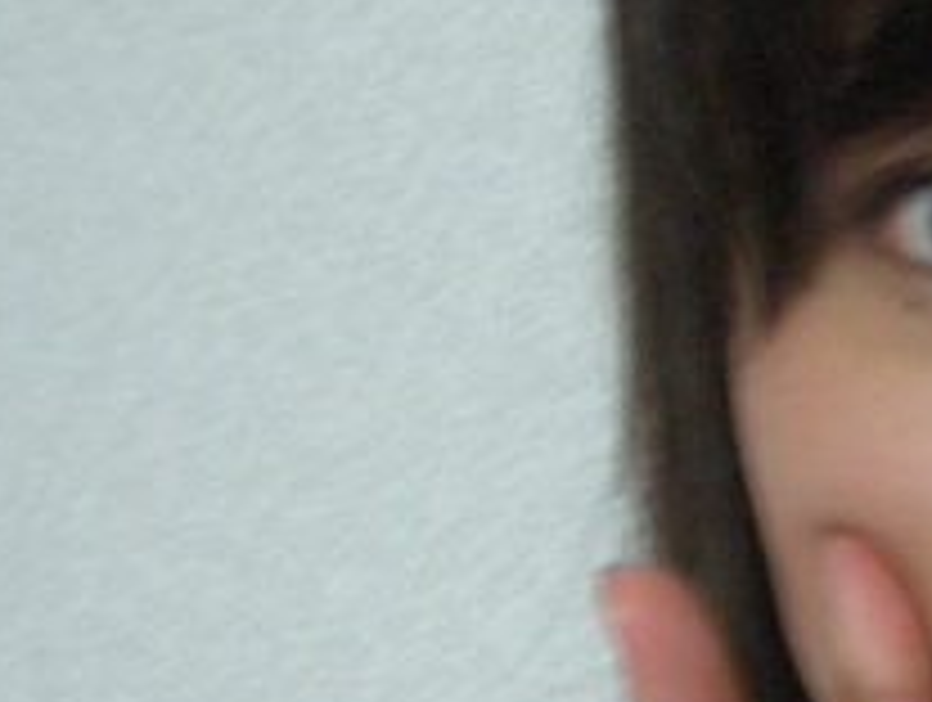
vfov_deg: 13.7
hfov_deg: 17.0
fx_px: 2913
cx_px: 1234
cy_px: 482
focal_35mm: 108
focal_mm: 5.8
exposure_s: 1/25
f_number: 2.6
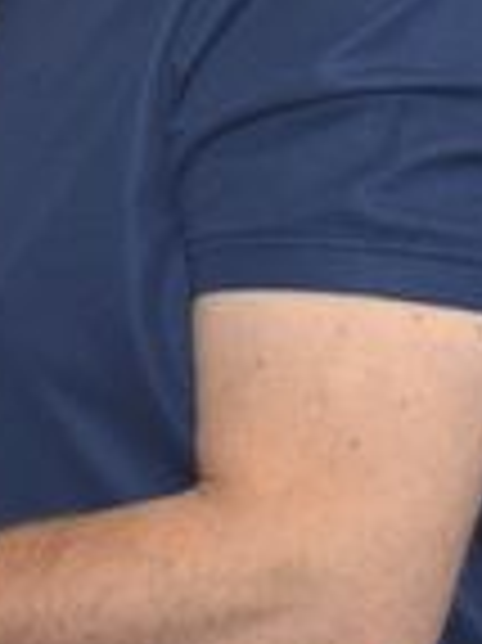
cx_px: -541
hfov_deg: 9.1
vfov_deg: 13.0
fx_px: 2808
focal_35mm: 151
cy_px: 36
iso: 800
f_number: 4.5
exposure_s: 1/80
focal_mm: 20
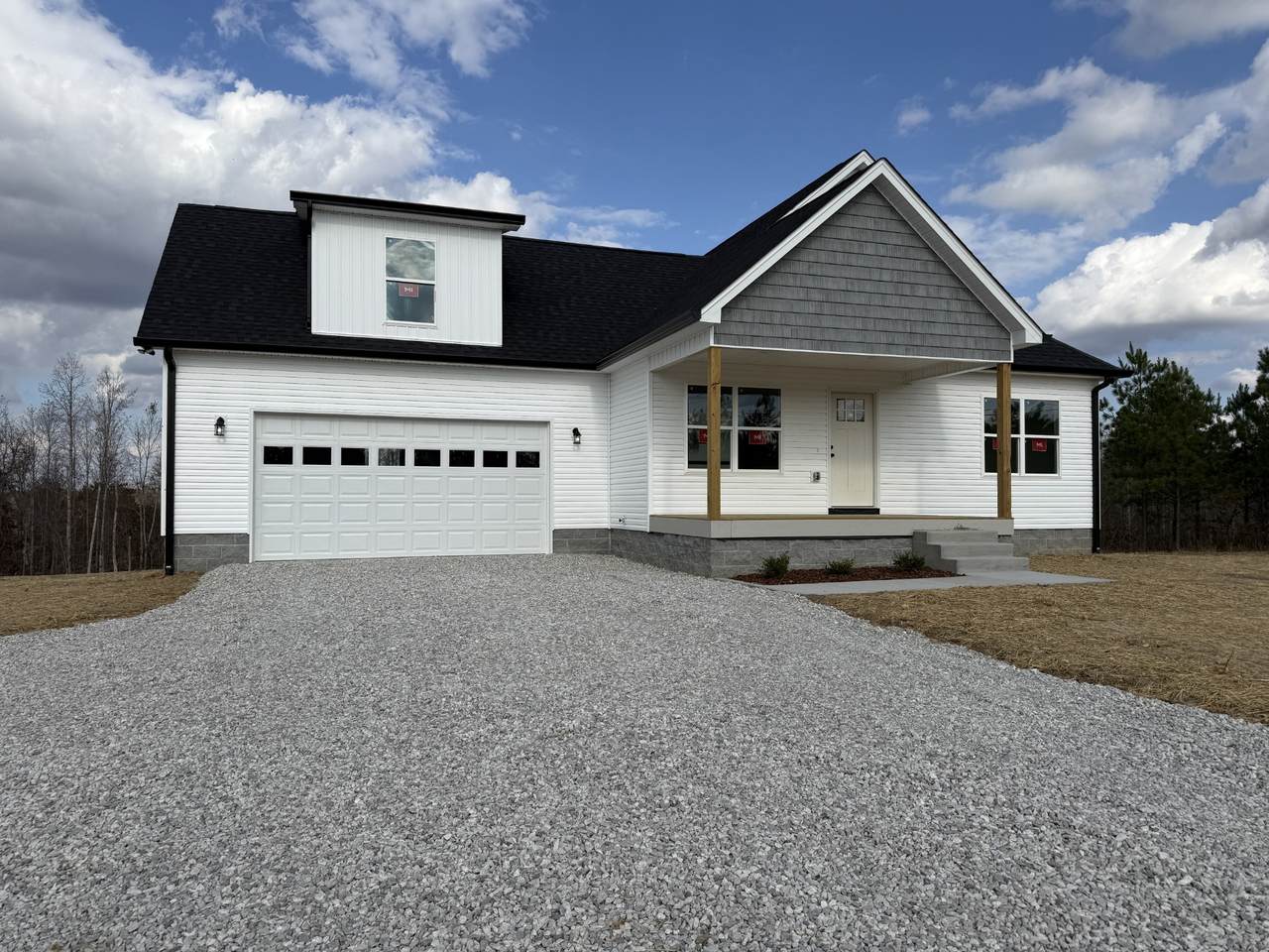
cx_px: 634
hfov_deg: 71.6
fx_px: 880
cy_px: 476
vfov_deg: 56.8
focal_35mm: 24
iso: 80
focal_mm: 6.76
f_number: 1.78
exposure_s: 1/7353
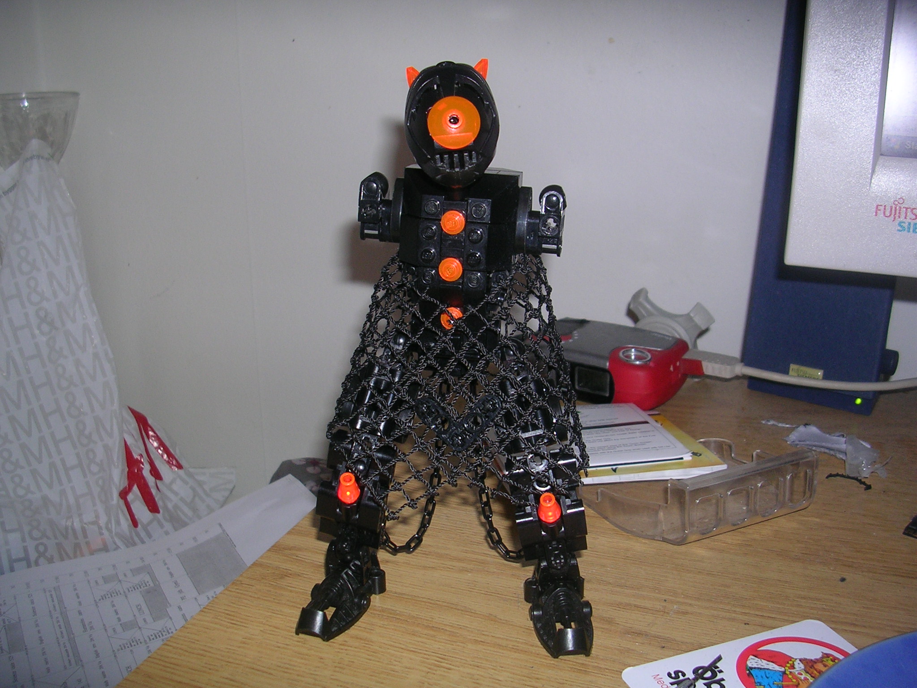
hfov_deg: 49.0
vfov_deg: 37.7
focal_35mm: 38
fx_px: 1007
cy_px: 344
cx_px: 458
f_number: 2.8
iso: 50
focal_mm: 5.8
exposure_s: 1/60.1
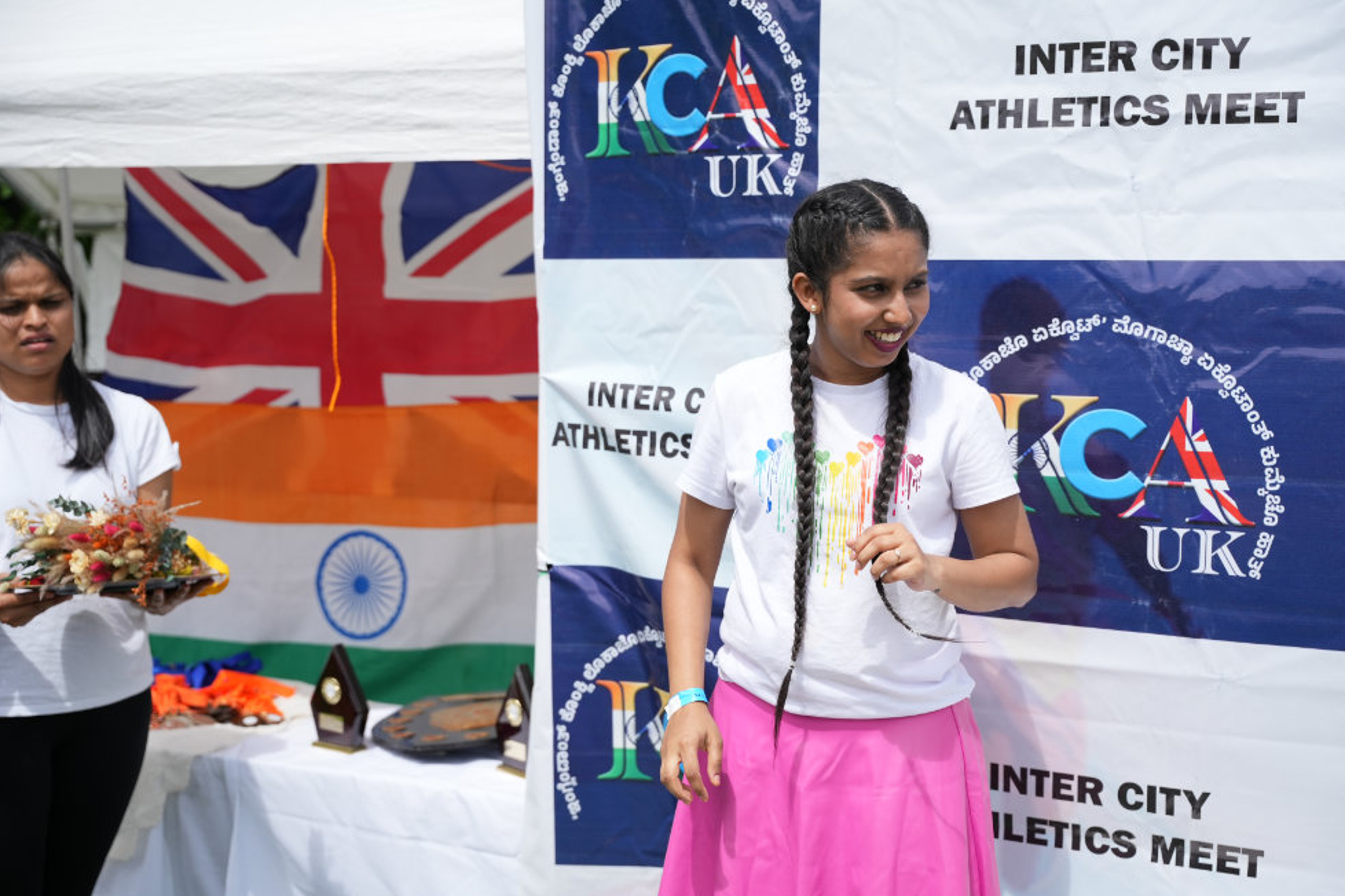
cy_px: 458
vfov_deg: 29.0
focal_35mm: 46
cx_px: 668
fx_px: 1733
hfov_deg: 42.4
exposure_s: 1/4000
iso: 250
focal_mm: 44.4
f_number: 2.8
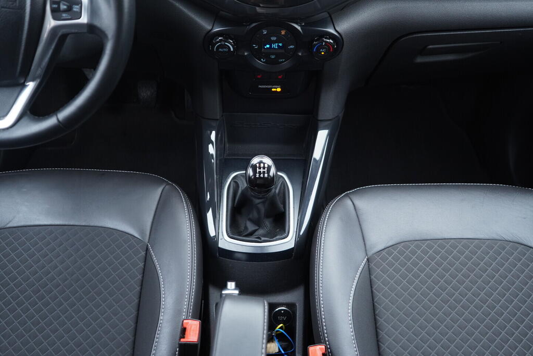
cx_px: 266
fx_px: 533
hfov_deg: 53.1
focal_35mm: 36
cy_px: 178
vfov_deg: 36.9
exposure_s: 1/40
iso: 500
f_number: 2.8
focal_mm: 24
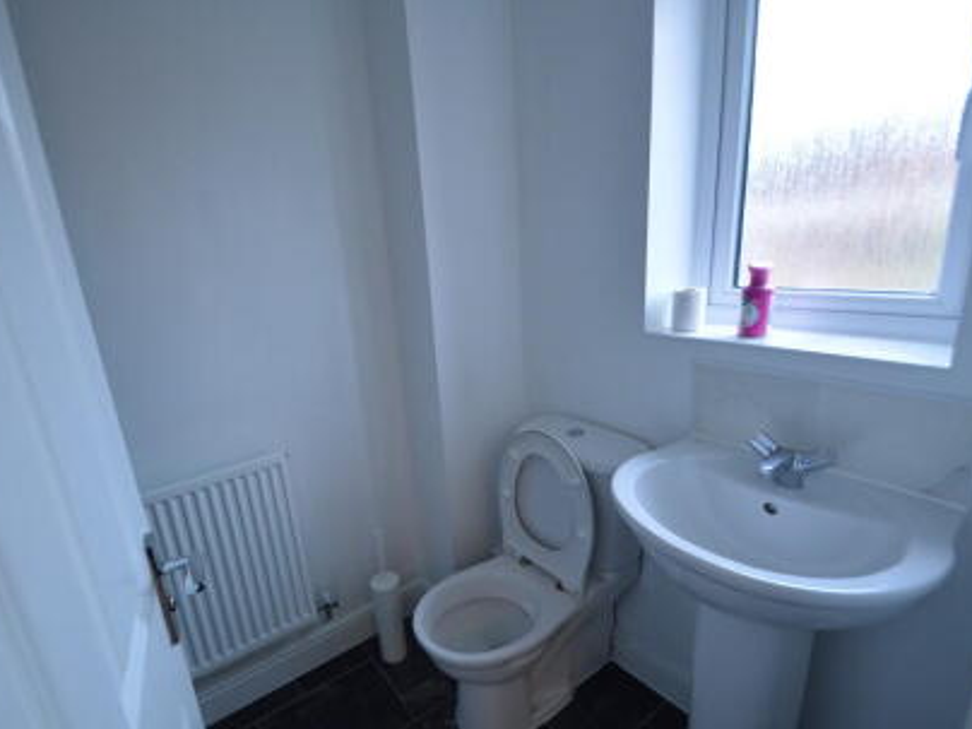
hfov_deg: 90.5
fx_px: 477
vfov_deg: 74.7
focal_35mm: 17
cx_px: 421
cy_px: 360
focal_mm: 10
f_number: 3.5
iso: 450
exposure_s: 1/60
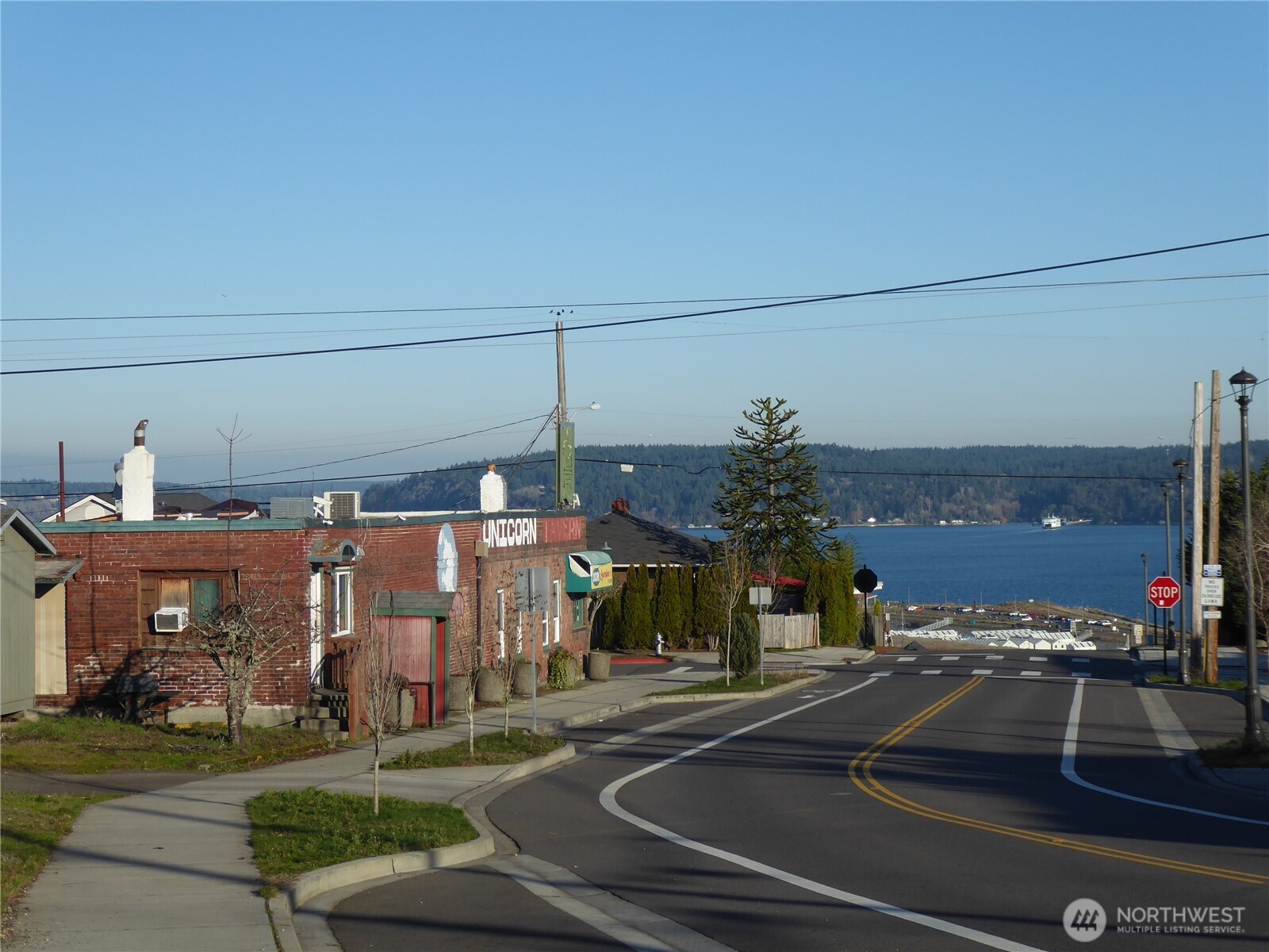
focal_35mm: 75
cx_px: 634
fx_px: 2749
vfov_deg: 19.6
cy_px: 476
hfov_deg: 26.0
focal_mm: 12.5
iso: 80
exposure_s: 1/640
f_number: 4.5
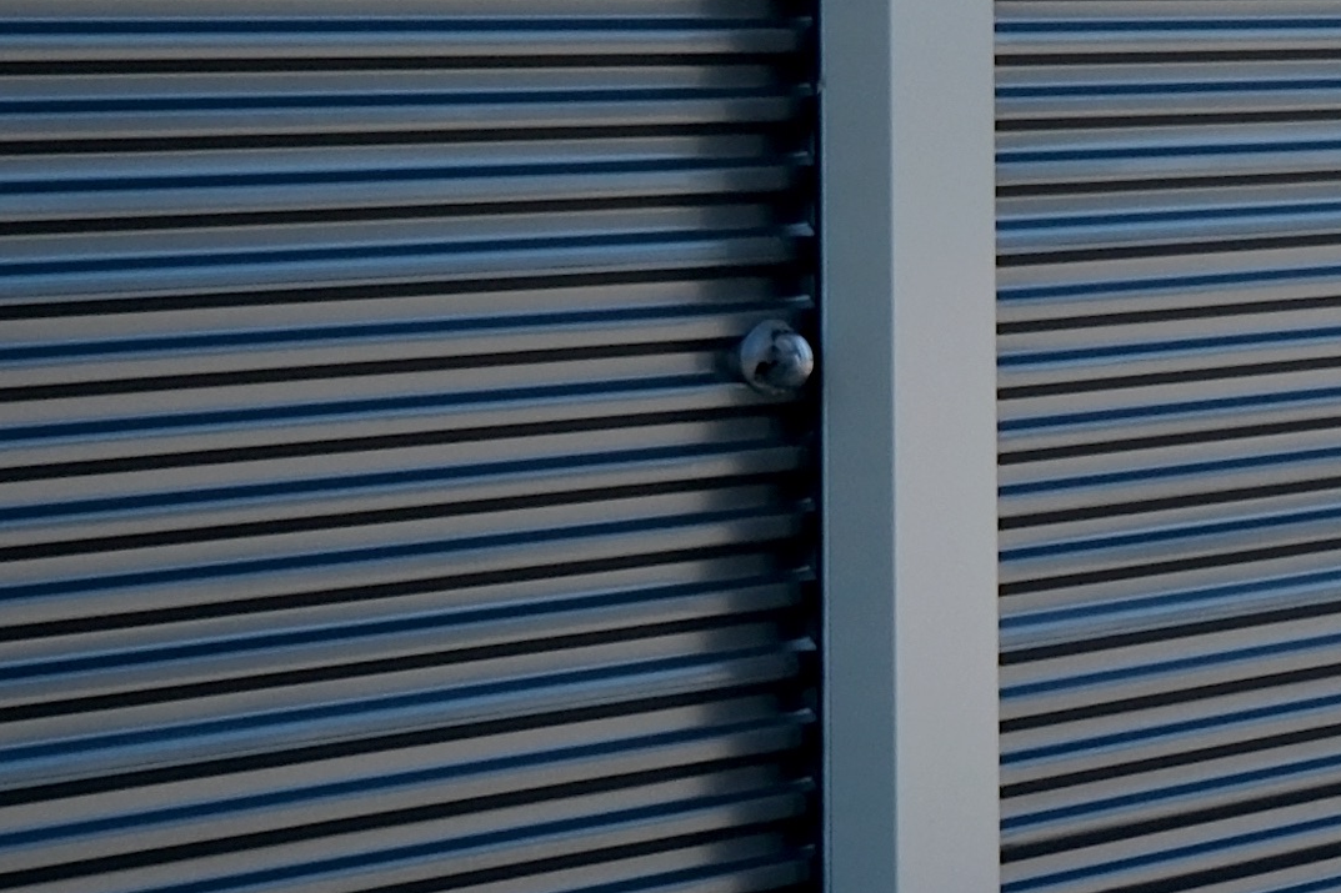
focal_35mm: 256
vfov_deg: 5.4
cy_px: 366
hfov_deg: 8.0
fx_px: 9534
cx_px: 1137
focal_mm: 29.6
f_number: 4.5
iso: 320
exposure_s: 1/320
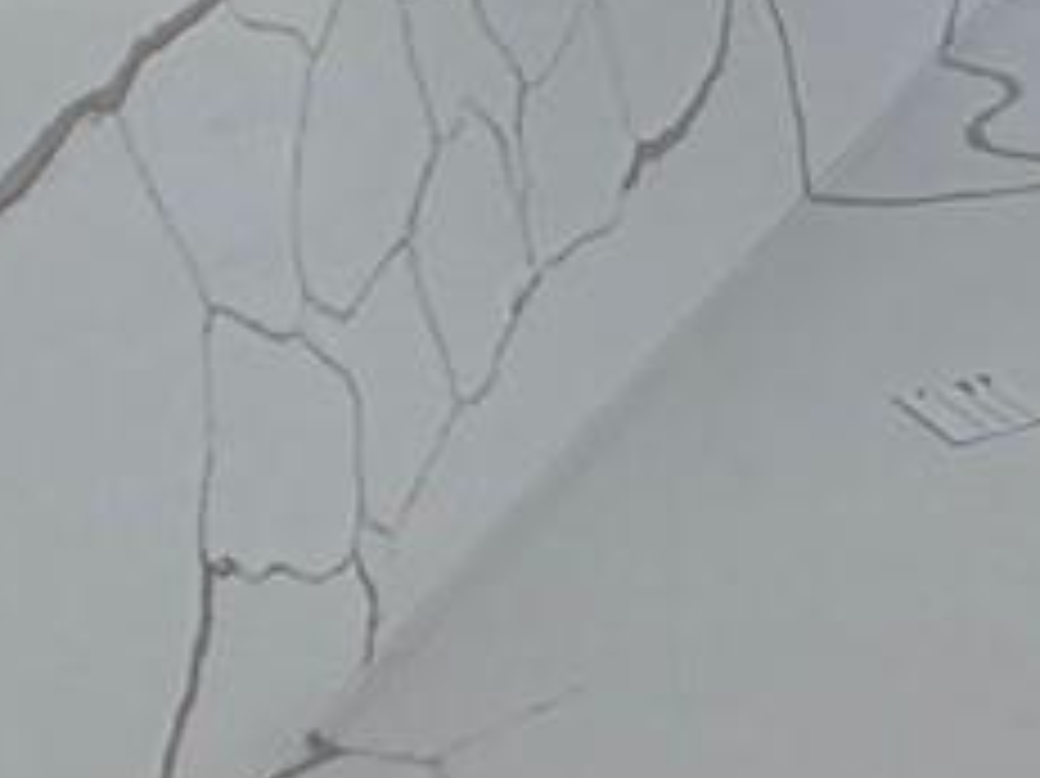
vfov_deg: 14.5
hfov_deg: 13.5
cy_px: -279
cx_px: 2611
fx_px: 2913
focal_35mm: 97
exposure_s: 1/128
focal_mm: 2.22
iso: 64
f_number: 2.2
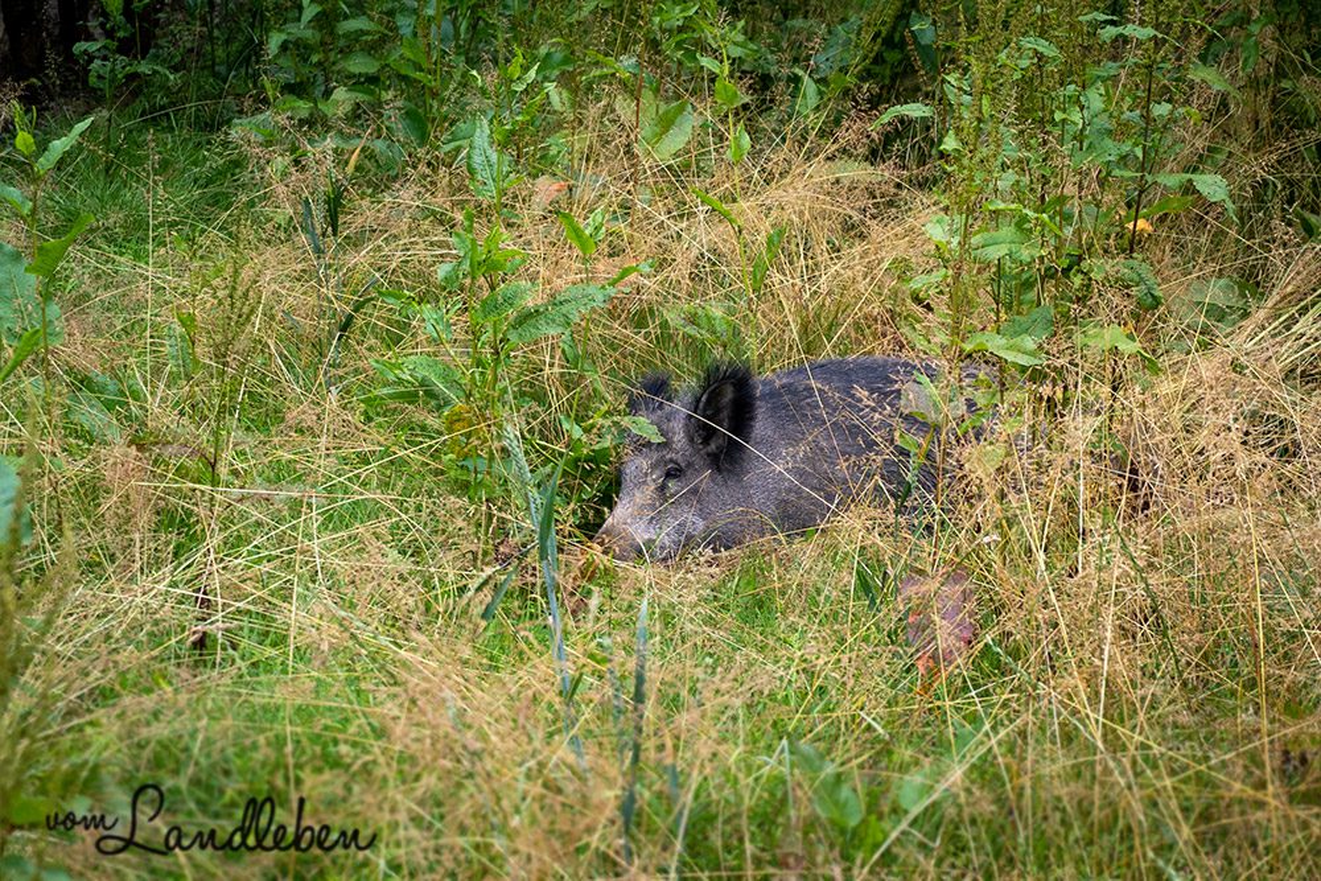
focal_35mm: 75
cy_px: 440
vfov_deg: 18.2
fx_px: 2752
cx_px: 660
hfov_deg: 27.0
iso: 500
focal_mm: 50
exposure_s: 1/250
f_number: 5.6
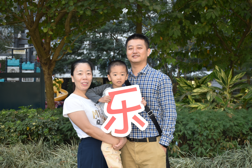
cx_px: 126
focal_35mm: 48
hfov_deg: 41.1
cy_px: 84
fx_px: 336
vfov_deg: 28.1
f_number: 5.6
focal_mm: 32
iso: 160
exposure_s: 1/125
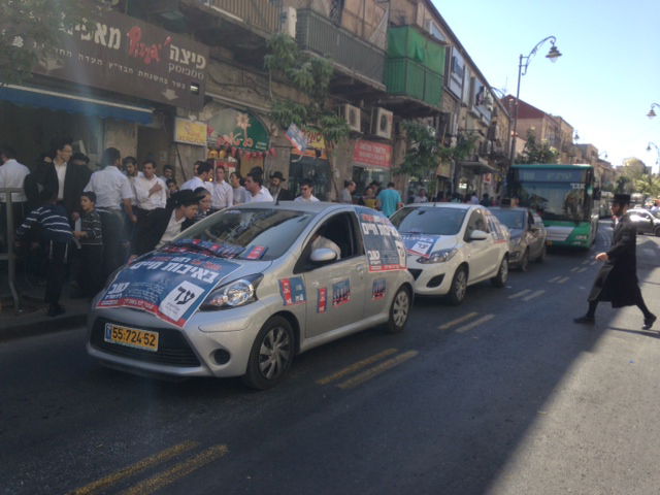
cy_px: 248
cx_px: 330
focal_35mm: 33
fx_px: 629
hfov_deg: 55.4
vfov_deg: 42.9
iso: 50
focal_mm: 4.12
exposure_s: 1/669
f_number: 2.4
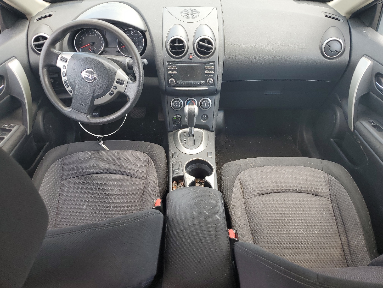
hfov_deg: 67.3
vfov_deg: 53.1
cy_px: 144
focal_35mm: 26
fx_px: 288
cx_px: 192
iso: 50
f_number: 1.5
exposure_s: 1/127
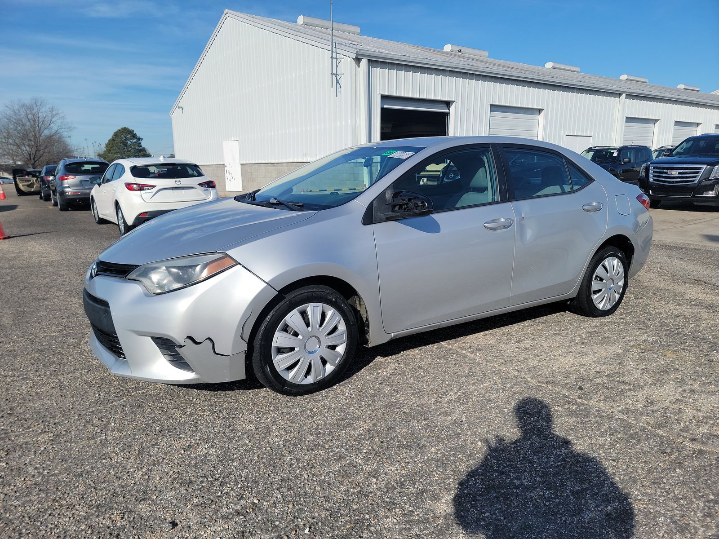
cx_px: 360
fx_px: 498
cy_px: 270
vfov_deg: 56.8
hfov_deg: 71.6
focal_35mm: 24
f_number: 1.8
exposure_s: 1/1176
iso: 50
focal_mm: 6.7
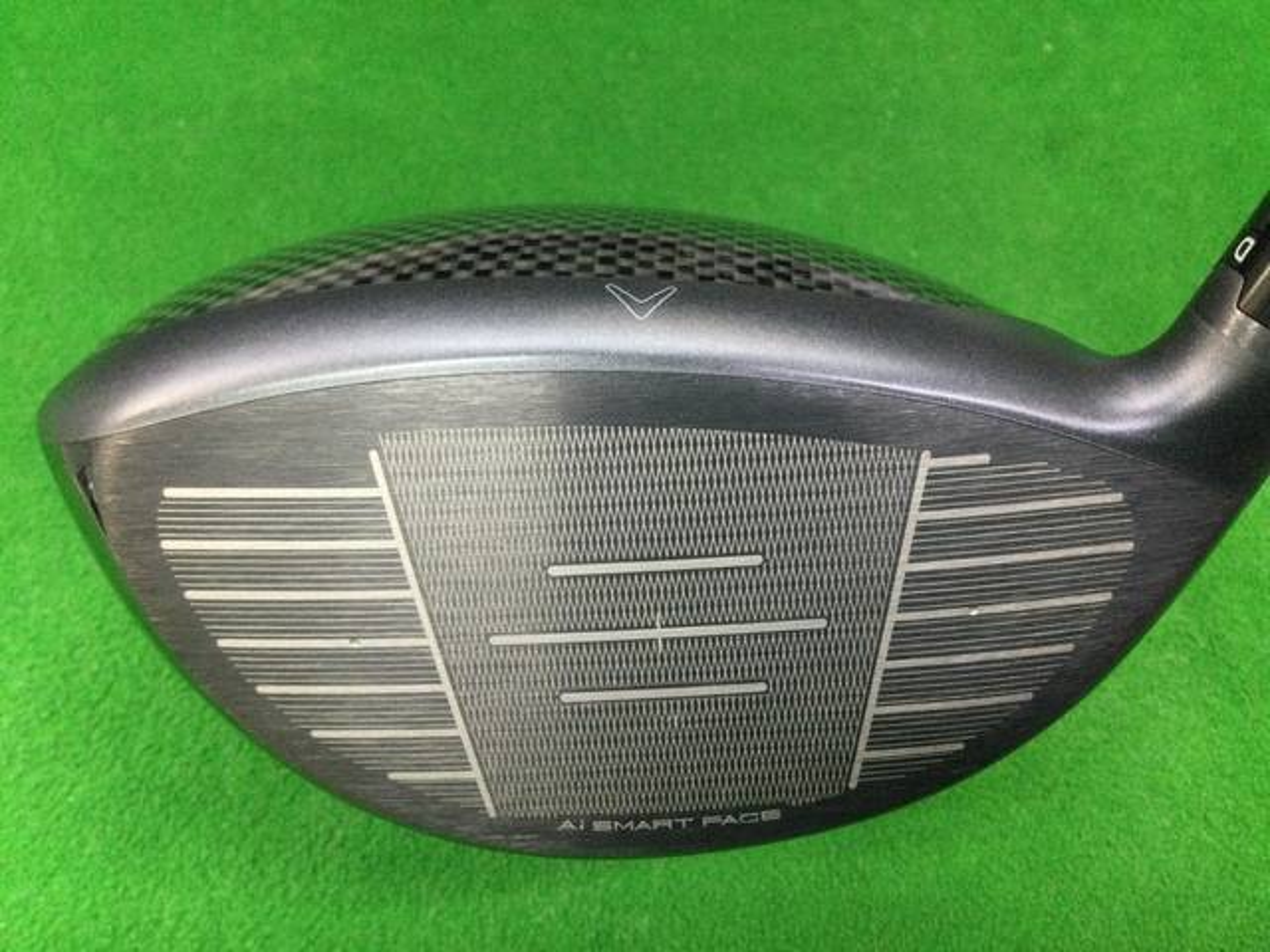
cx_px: 635
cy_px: 476
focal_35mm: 31
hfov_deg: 58.4
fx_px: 1137
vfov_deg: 45.4
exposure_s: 1/30
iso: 160
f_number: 2.4
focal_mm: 3.3
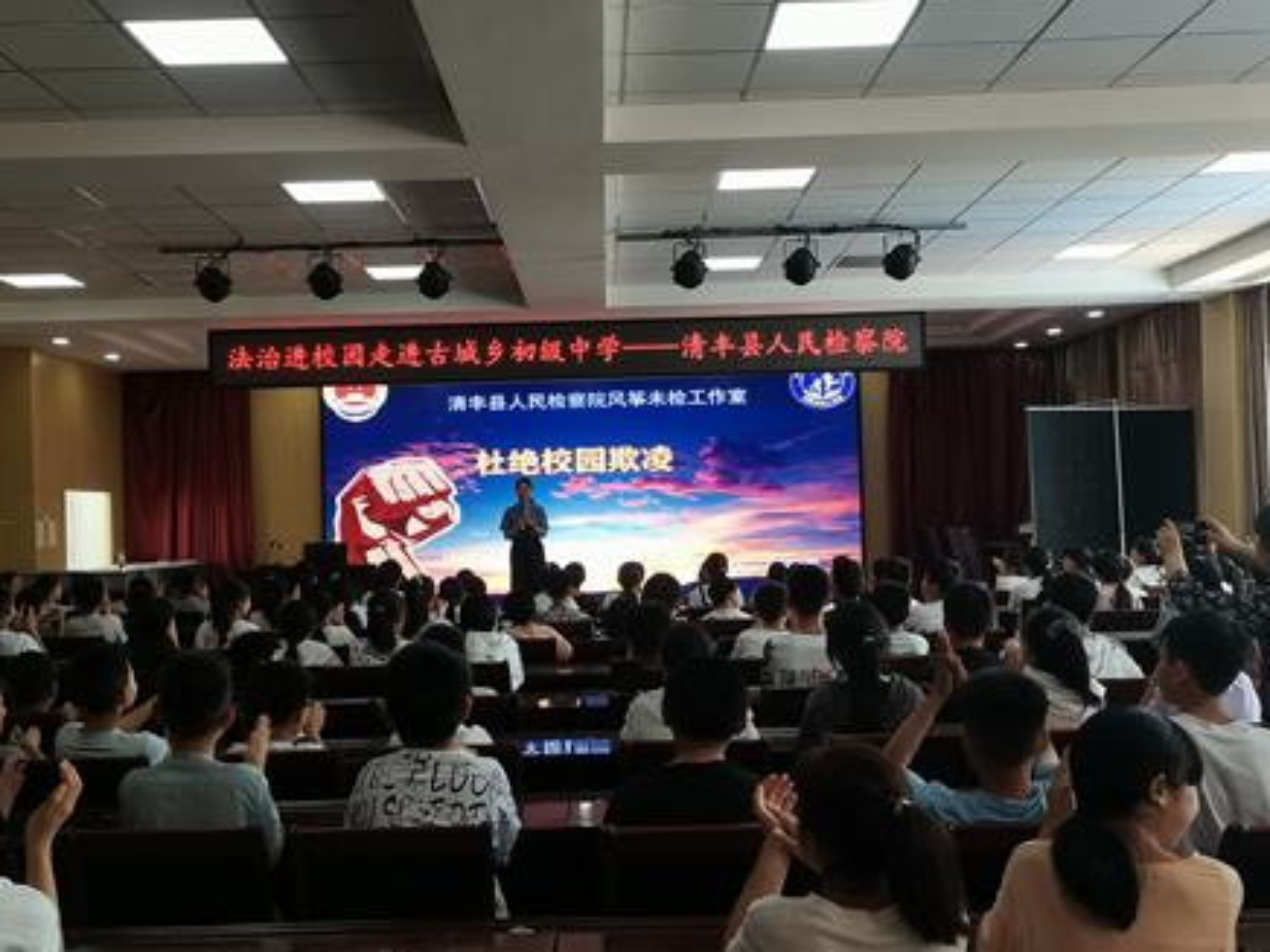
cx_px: 583
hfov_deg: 47.8
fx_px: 1431
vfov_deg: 36.8
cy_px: 493
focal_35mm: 39
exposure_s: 1/100
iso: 160
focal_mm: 5.58
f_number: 1.8
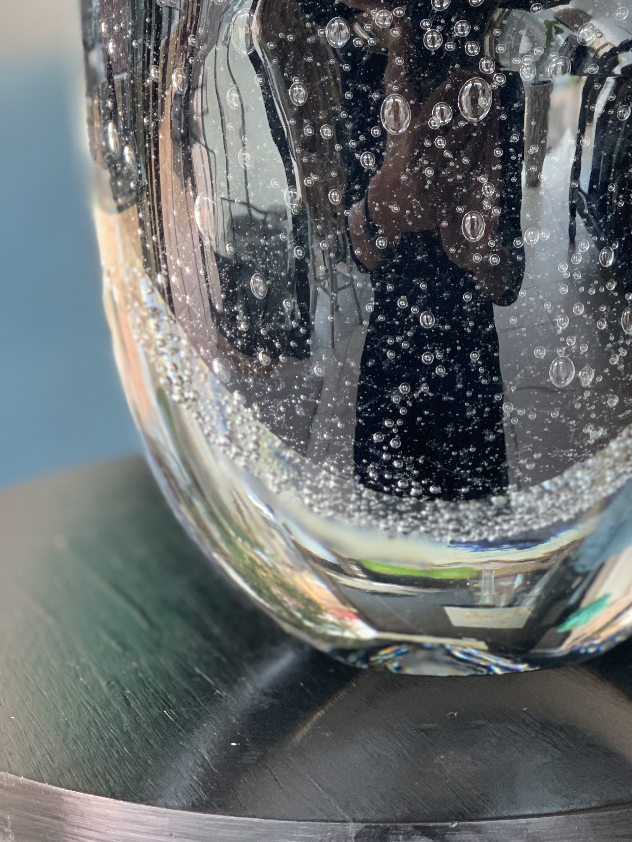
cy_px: 218
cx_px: 481
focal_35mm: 82
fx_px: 1996
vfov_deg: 23.6
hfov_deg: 17.9
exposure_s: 1/66
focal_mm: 6
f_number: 2.4
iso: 125
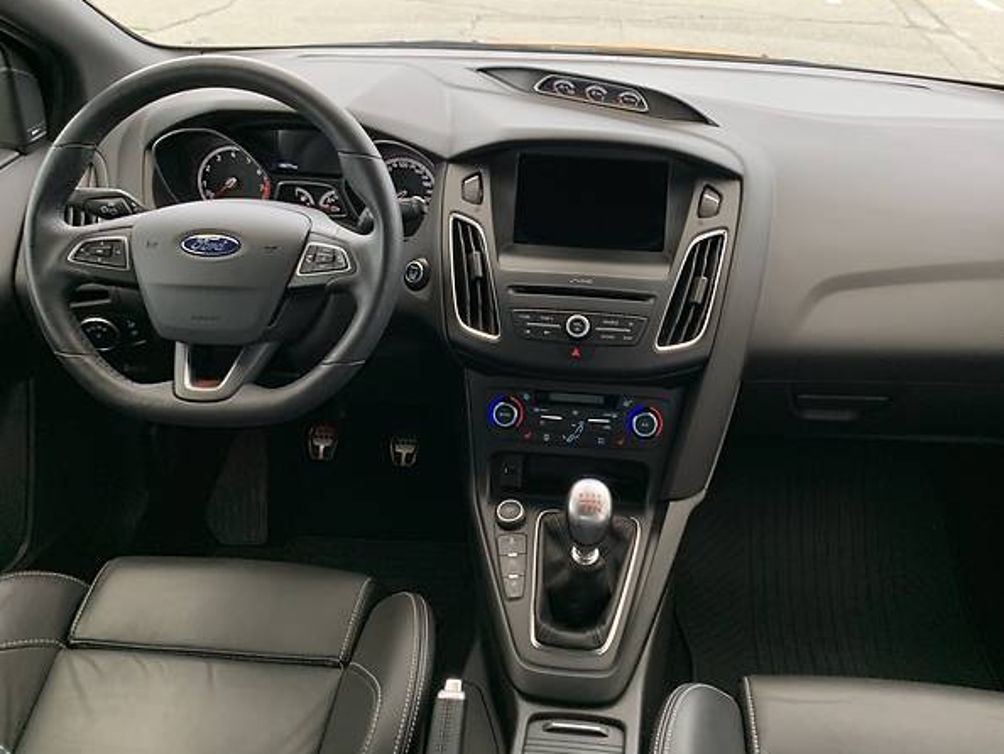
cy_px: 333
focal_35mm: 35
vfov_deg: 40.7
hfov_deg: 52.3
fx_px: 1016
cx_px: 595
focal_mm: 4.2
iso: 100
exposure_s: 1/68
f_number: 1.8
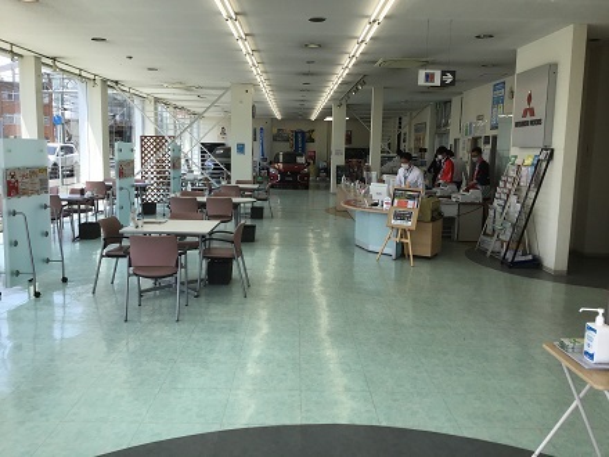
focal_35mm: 31
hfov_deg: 58.4
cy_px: 228
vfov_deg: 45.4
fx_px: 545
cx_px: 304
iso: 25
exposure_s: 1/351
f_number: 2.4
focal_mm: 3.3
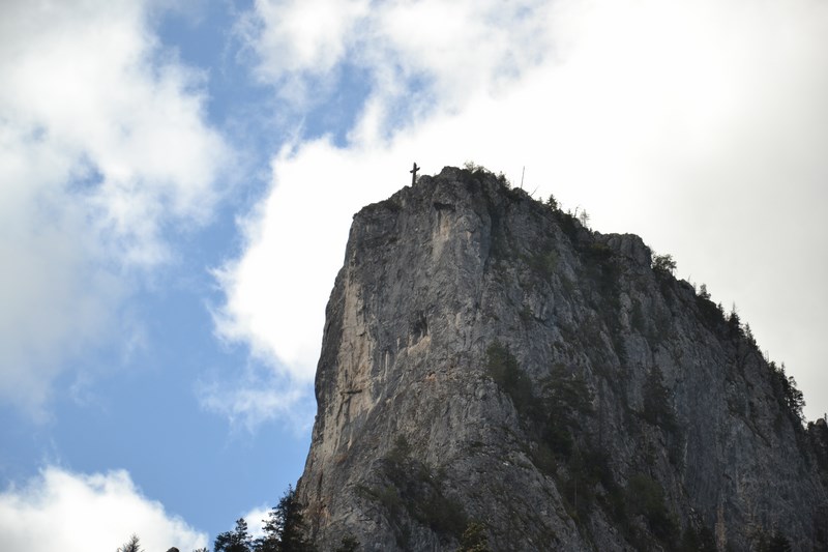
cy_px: 276
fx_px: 2932
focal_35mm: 128
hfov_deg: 16.1
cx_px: 414
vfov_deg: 10.7
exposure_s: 1/400
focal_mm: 85
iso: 400
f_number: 5.6
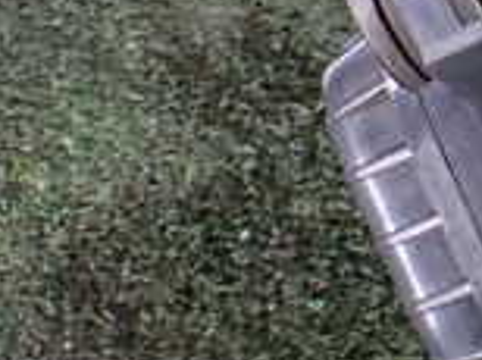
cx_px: 682
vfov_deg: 12.5
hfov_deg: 15.7
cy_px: 34
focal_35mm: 117
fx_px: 1627
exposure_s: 1/80
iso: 800
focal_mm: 5.4
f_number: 2.3
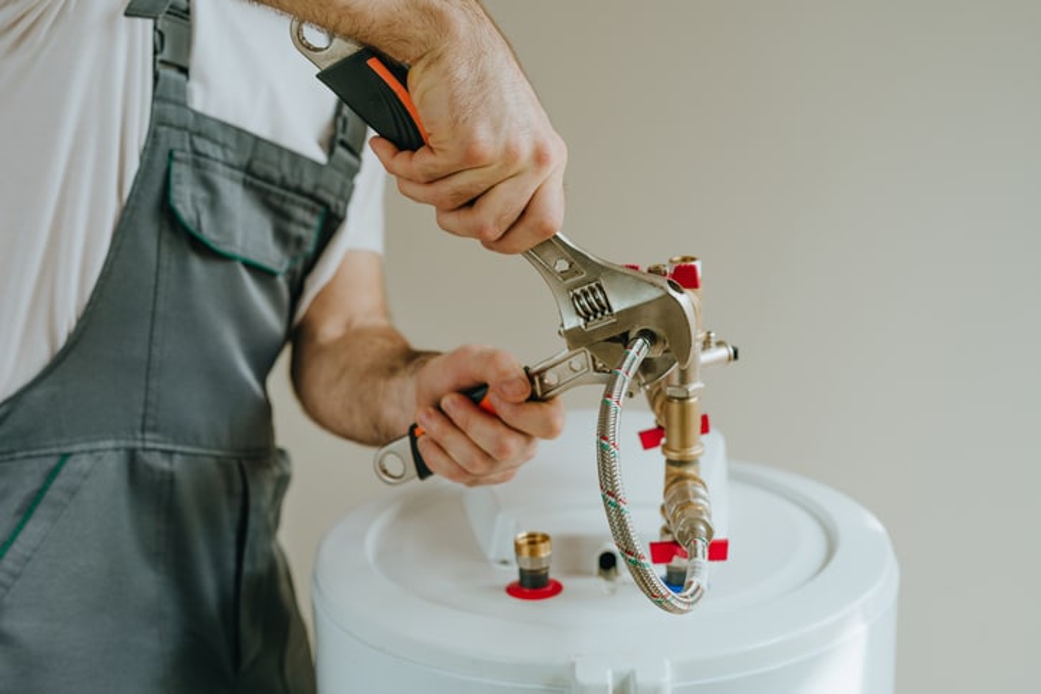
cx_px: 520
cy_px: 347
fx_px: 1446
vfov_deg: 27.0
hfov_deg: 39.6
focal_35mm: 50
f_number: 4
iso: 200
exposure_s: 1/160
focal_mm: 50
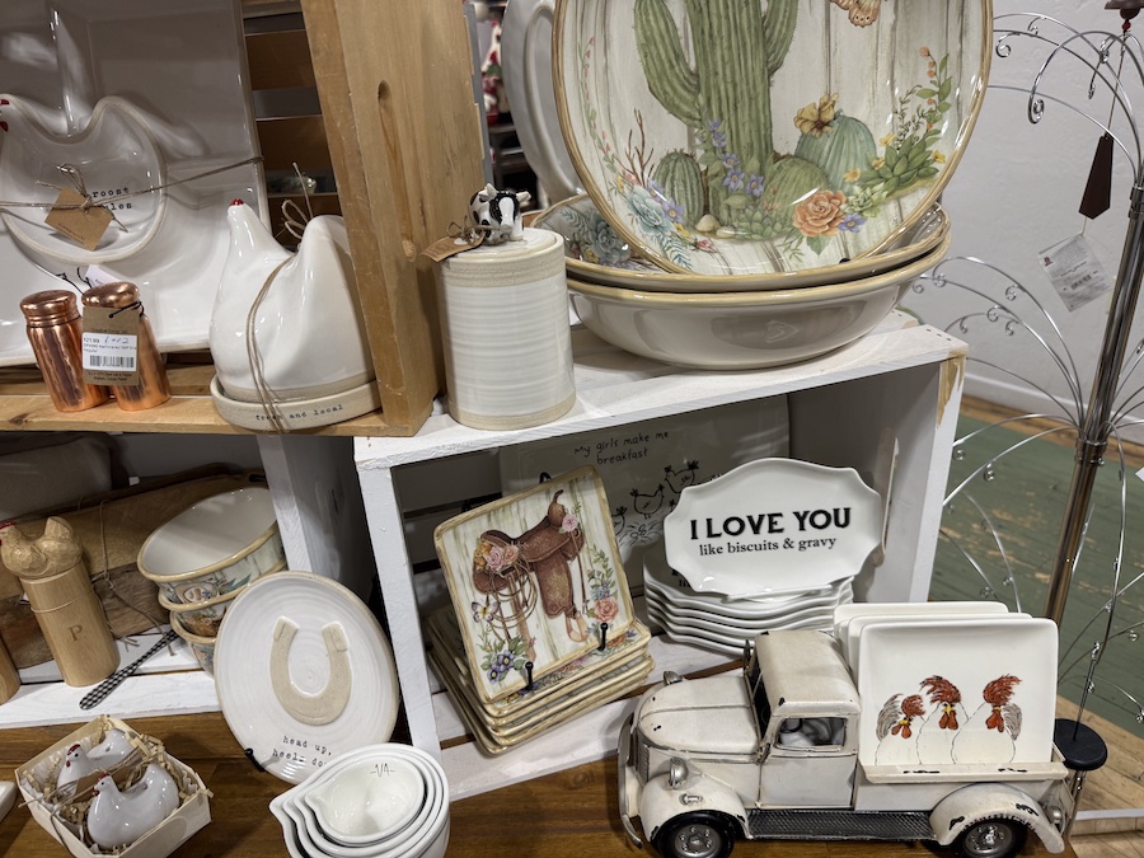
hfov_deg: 71.6
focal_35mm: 24
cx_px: 572
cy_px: 429
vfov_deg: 56.8
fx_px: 793
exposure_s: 1/60
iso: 125
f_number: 1.78
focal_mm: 6.76
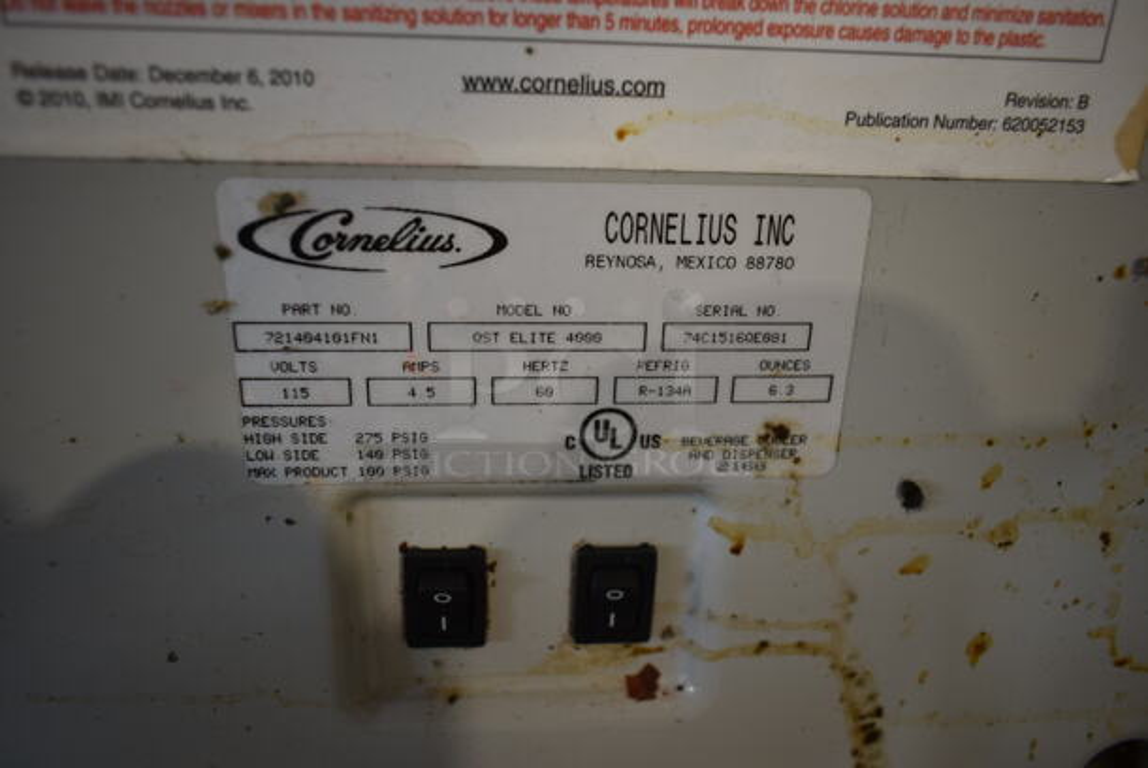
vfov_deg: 48.0
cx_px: 574
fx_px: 862
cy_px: 384
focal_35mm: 27
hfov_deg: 67.3
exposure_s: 1/30
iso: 280
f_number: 3.5
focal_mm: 18
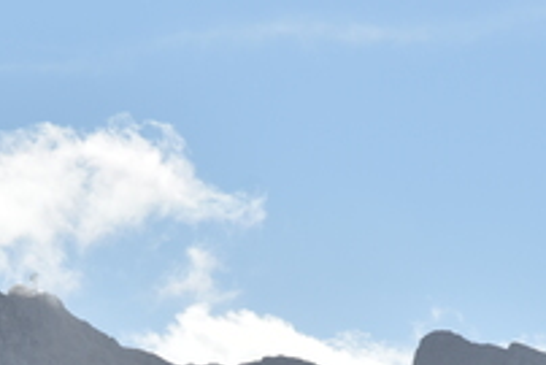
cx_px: 227
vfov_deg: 3.0
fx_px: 6902
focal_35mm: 455
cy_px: 554
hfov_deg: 4.5
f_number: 9
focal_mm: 85
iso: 100
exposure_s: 1/500
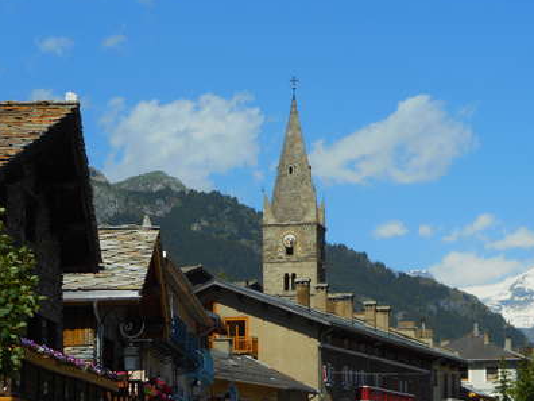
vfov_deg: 11.0
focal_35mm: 135
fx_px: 2083
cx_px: 371
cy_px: 263
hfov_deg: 14.6
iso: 80
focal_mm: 15.9
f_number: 5.6
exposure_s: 1/640
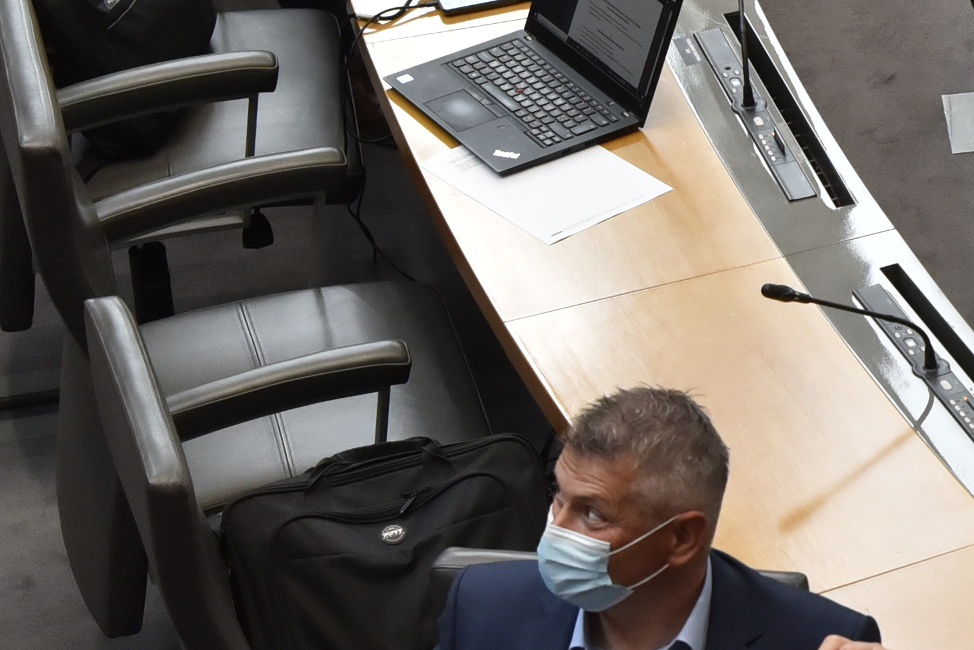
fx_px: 7523
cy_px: 280
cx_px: 1582
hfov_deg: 7.3
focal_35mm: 278
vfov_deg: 4.9
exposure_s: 1/400
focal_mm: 70
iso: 1250
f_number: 4
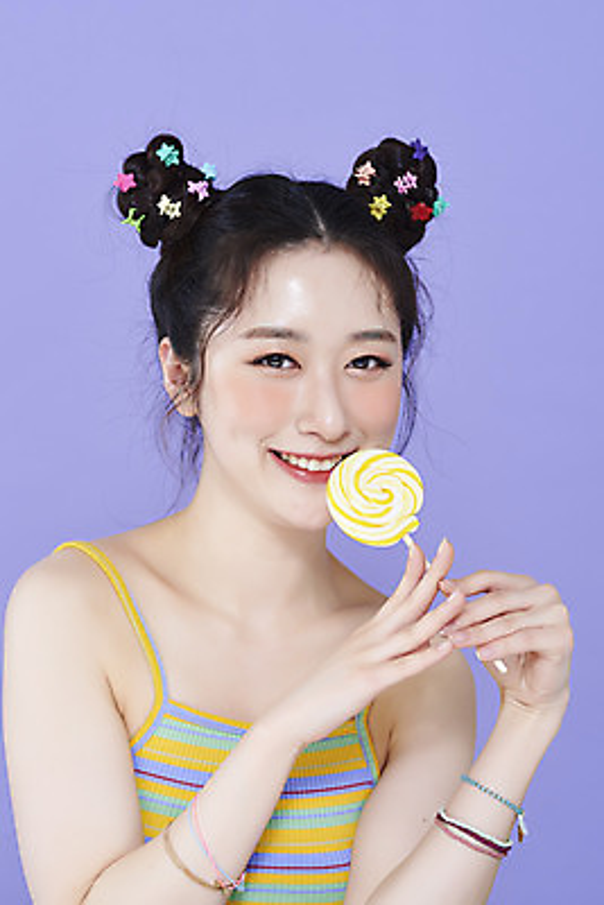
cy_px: 452
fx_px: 2640
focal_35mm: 105
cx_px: 302
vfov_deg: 19.4
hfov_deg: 13.1
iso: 64
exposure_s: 1/125
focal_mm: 105
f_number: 11
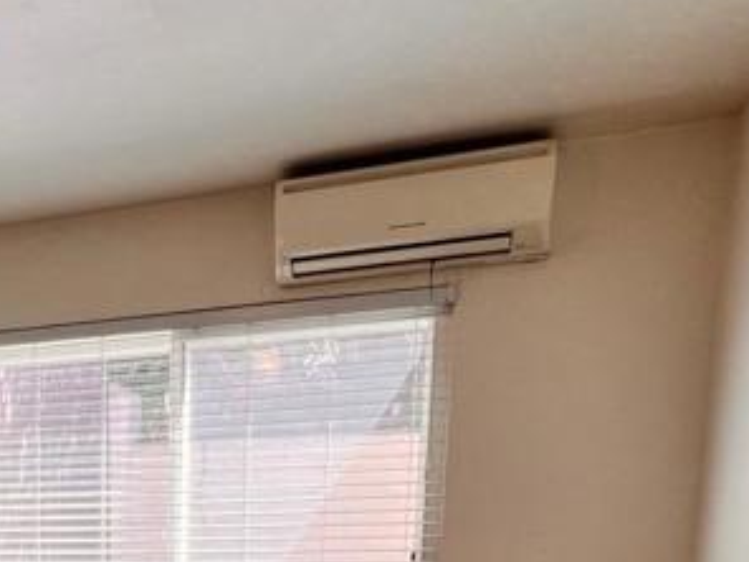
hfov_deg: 36.2
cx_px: -61
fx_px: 974
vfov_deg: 27.5
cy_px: 706
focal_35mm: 45
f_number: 1.8
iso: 64
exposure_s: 1/120
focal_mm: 1.57
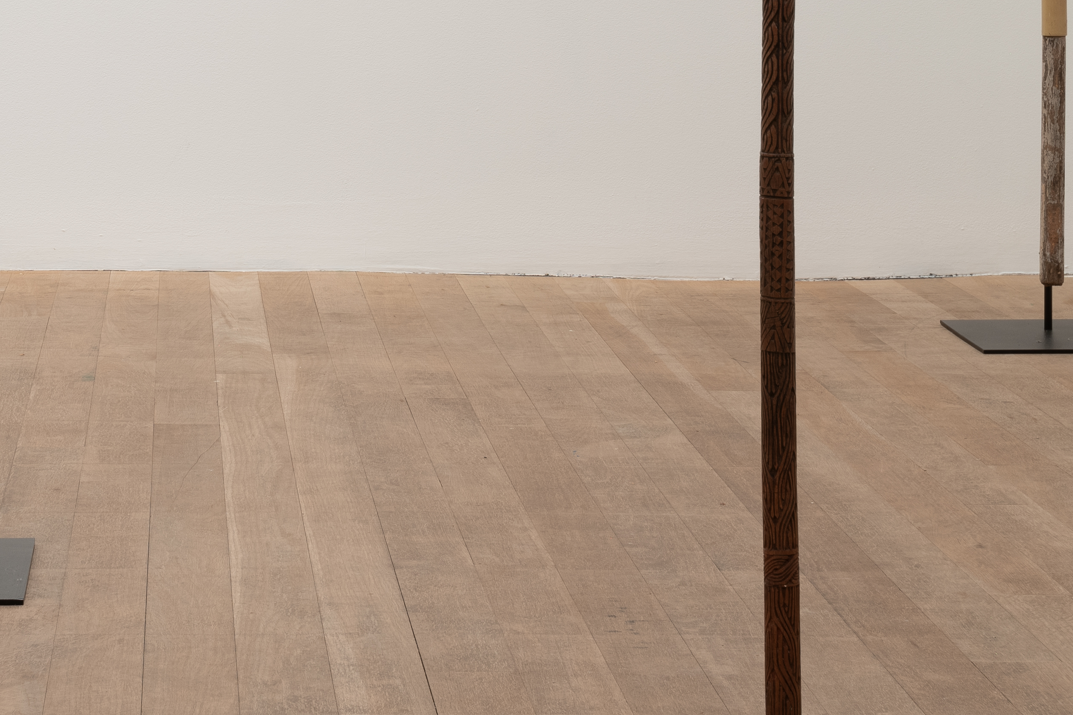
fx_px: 3428
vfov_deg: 11.7
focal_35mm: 115
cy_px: -141
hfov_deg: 17.6
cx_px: 154
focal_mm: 35
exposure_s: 5
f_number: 11
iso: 31
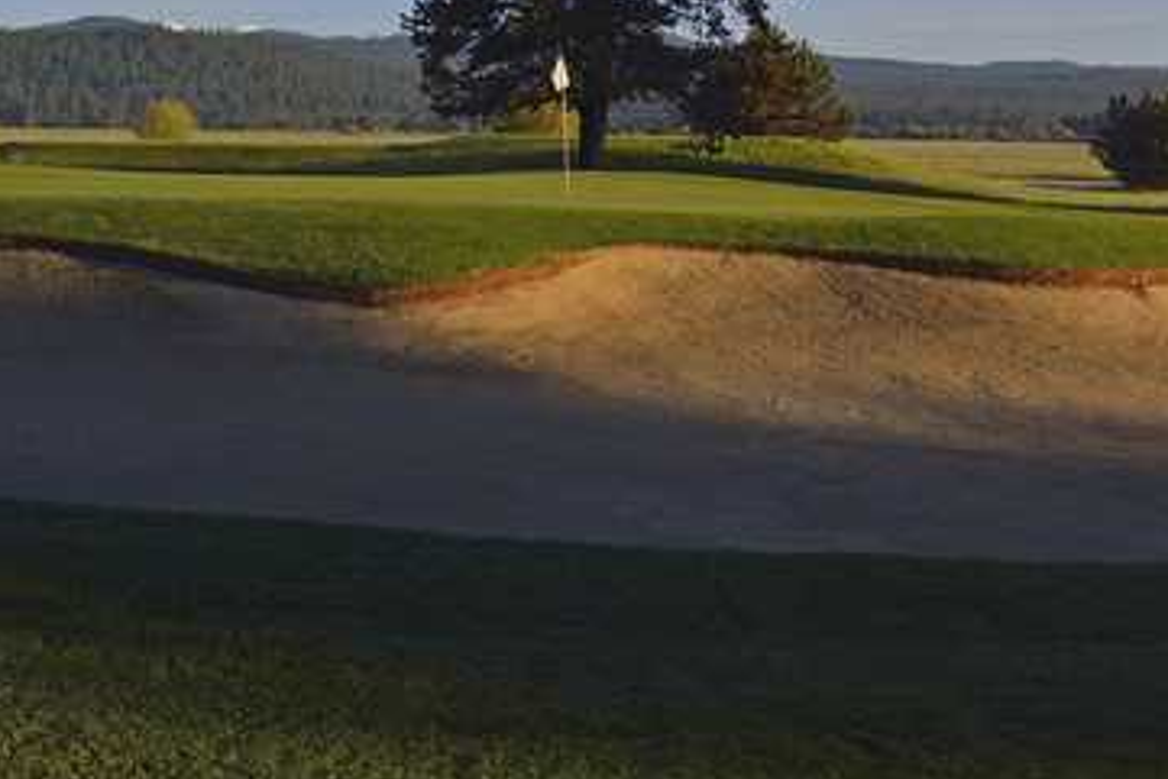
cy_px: 131
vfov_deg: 21.6
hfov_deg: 32.1
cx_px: 404
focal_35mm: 62
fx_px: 2012
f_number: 14
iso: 250
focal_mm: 35
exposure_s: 1/200
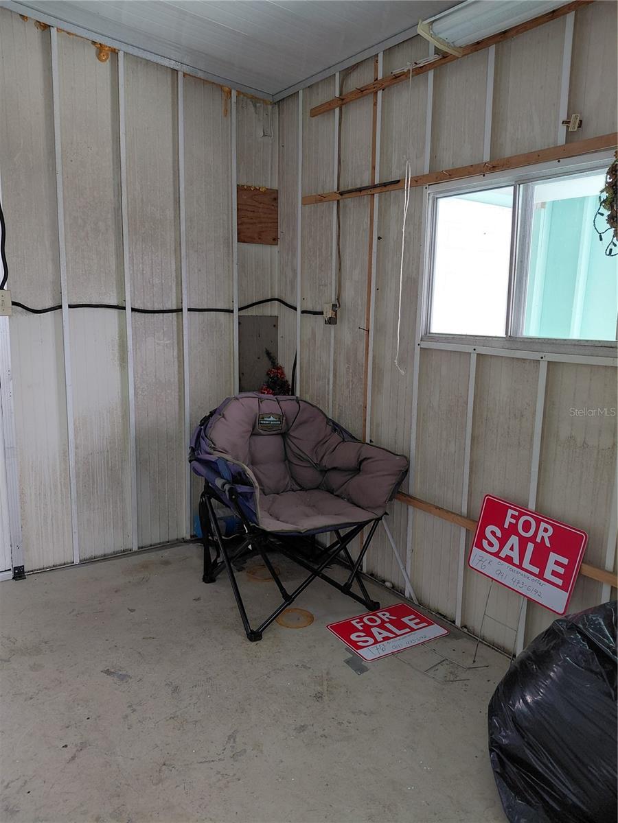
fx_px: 595
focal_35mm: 25
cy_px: 412
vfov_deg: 69.4
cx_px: 309
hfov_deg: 54.9
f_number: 1.8
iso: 80
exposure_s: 1/120
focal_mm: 4.69
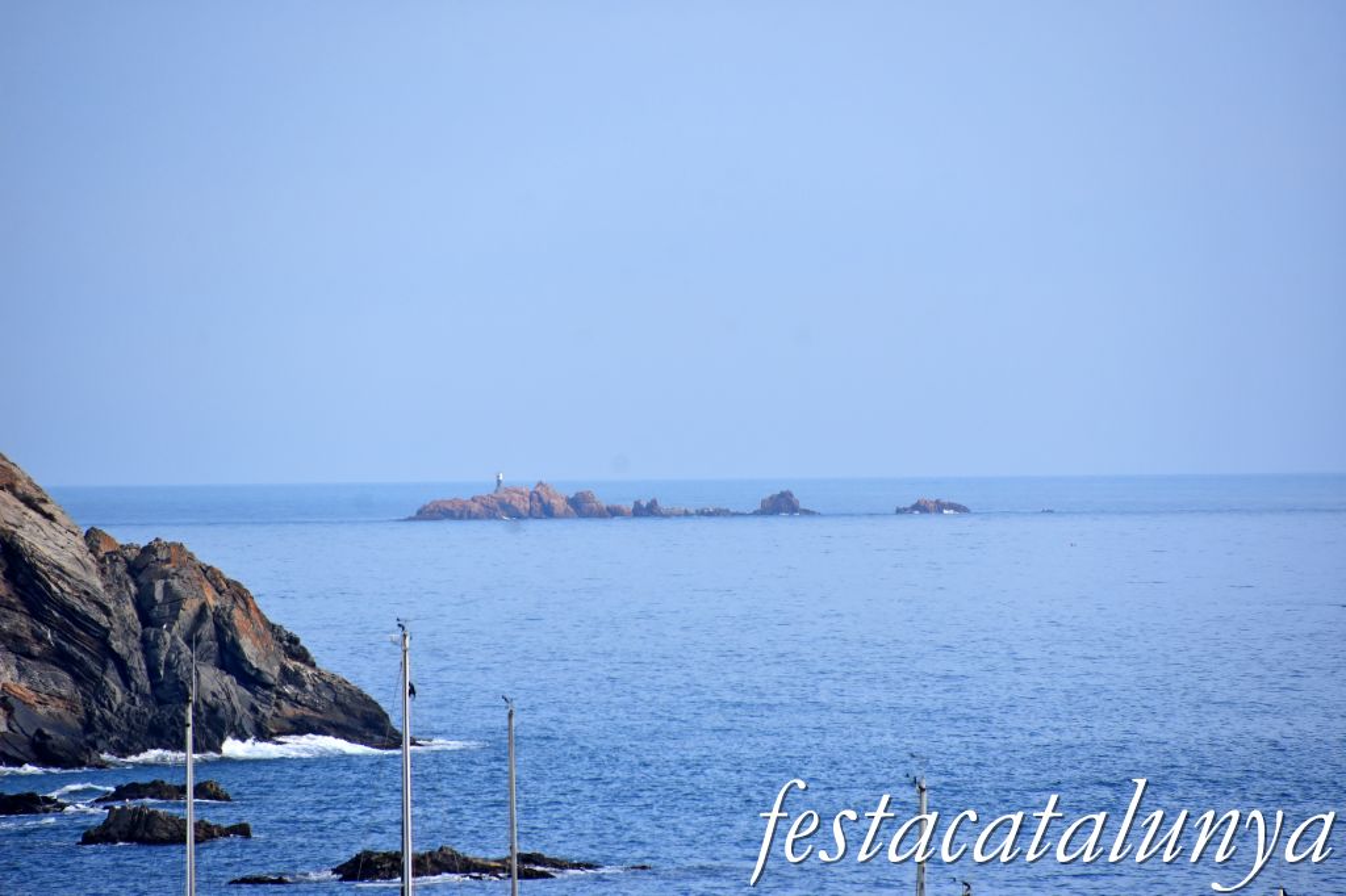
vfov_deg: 3.1
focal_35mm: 450
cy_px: 448
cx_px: 673
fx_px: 16819
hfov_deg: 4.6
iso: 640
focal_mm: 300
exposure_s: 1/1250
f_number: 9
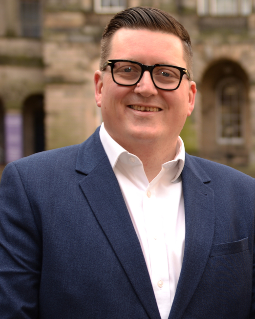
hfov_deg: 13.1
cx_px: 299
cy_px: 246
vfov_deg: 16.6
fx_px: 1085
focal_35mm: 115
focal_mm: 40
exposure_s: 1/160
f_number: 2.8
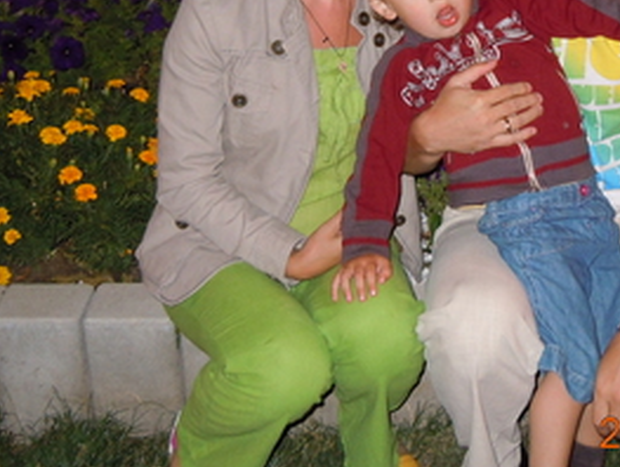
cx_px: 405
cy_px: 48
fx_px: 1273
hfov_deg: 27.2
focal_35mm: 71
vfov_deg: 20.4
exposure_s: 1/30
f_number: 3.6
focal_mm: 6.2
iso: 320
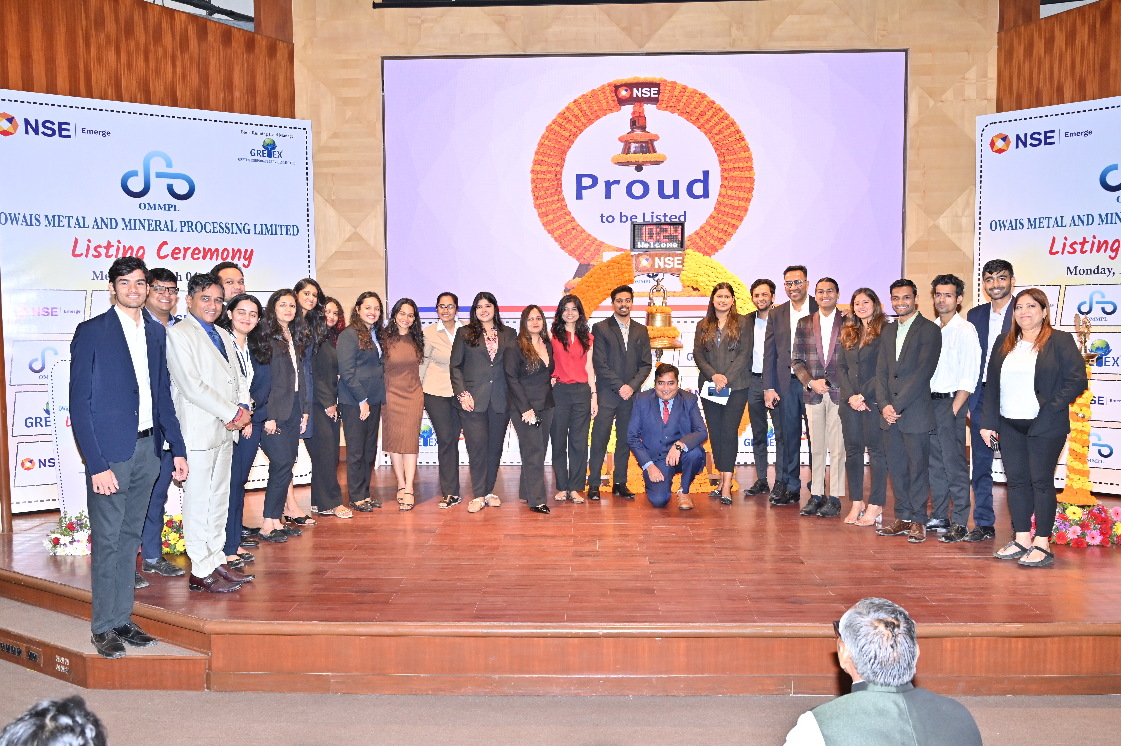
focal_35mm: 31
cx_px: 560
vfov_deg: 42.3
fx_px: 965
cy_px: 373
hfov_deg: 60.3
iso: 1250
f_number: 5.6
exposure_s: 1/160
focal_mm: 31
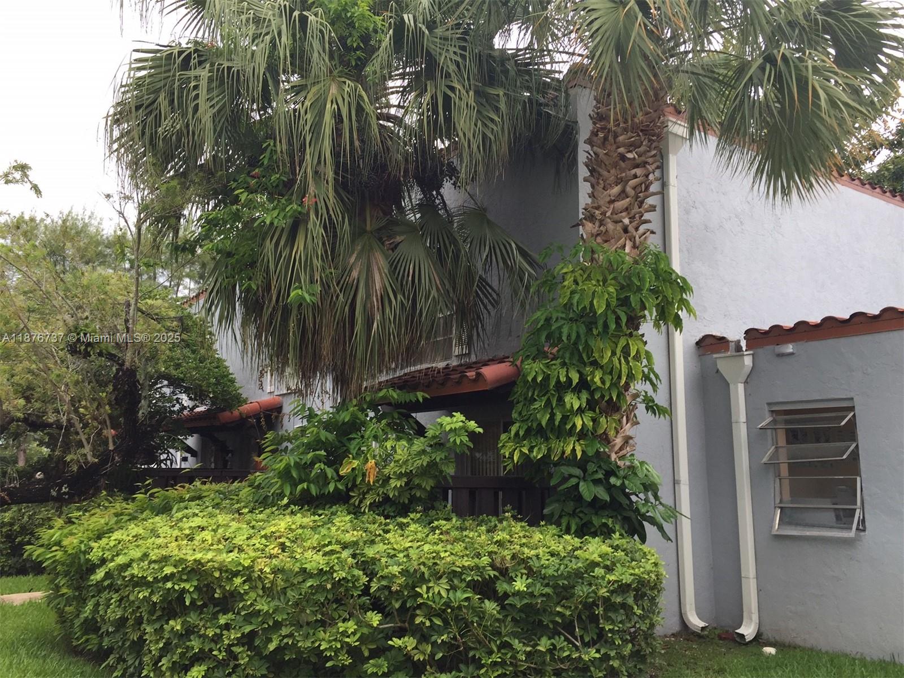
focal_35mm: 29
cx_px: 452
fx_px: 757
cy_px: 339
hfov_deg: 61.7
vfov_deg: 48.2
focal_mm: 4.15
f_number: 2.2
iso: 32
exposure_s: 1/395
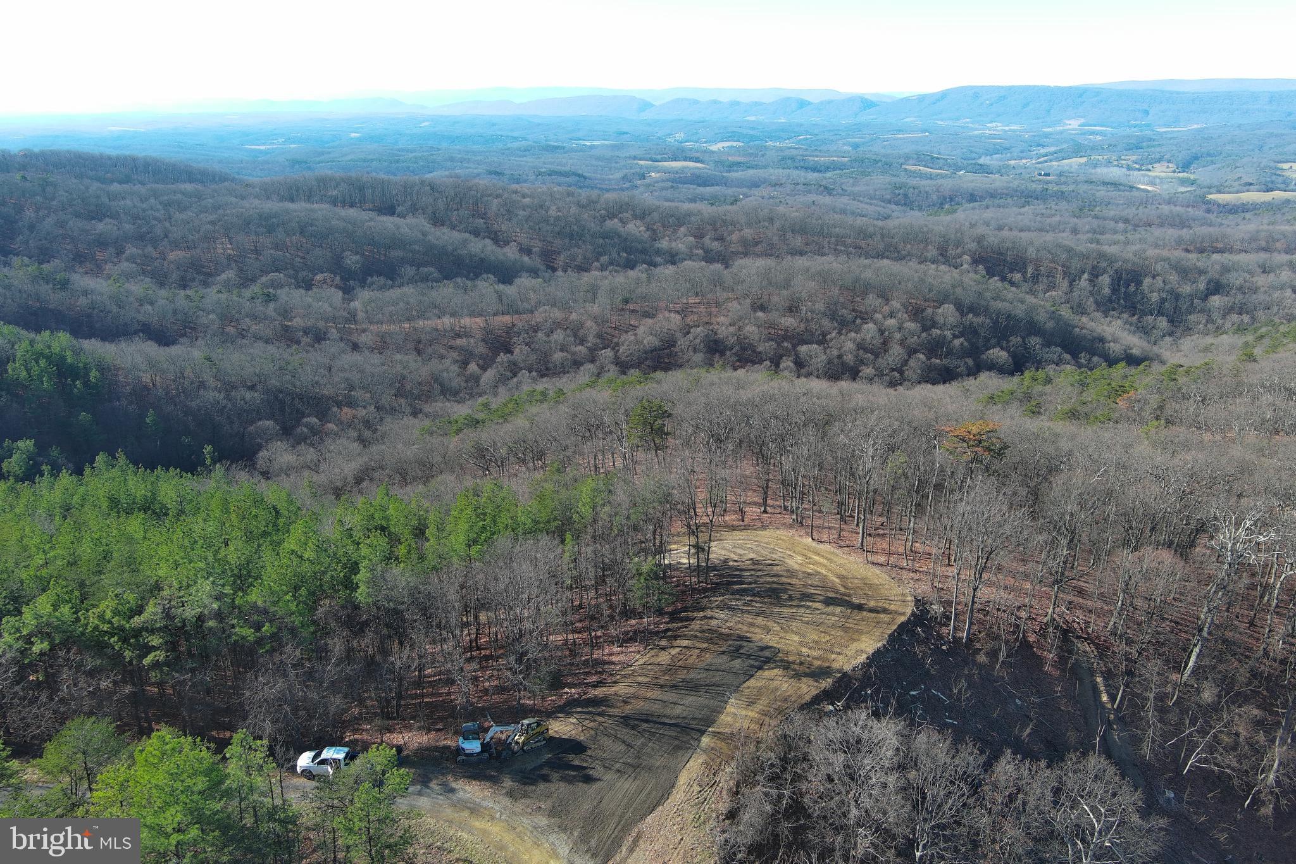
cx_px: 648
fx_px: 1044
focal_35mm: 29
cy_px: 432
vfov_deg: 45.0
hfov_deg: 63.7
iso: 100
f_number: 2.8
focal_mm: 10.57
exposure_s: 1/402
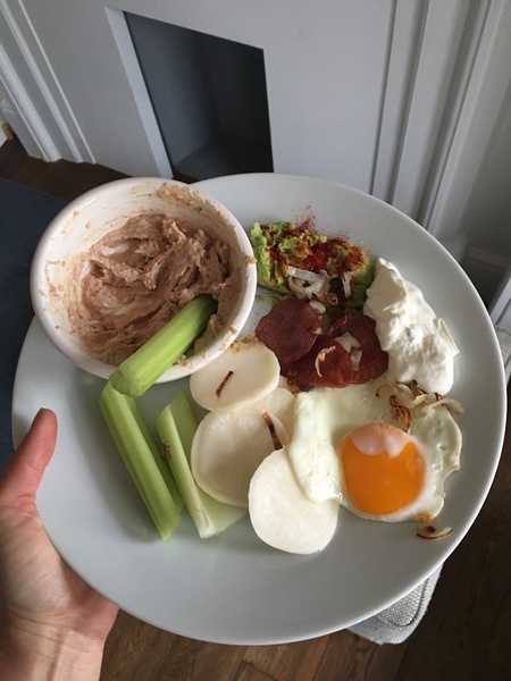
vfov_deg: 61.7
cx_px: 256
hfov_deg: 48.2
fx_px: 571
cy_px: 340
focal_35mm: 29
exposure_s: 1/33
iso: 160
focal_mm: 4.15
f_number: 2.2
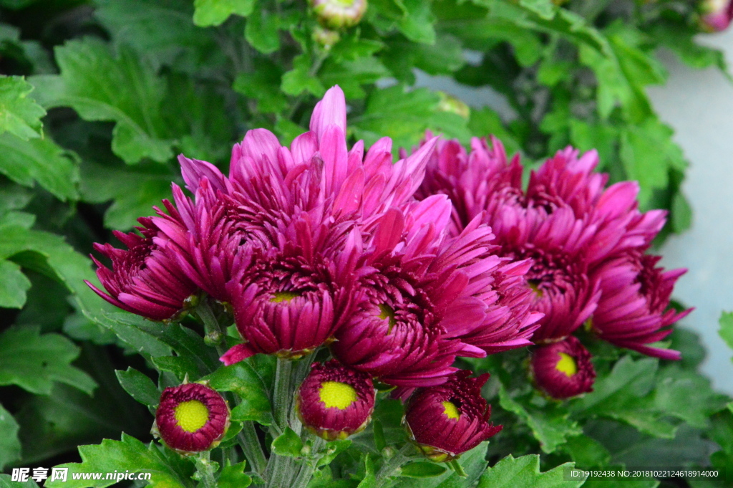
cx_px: 366
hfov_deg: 4.6
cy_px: 244
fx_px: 9155
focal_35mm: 450
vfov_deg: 3.1
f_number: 22
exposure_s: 1/250
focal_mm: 300
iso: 6400
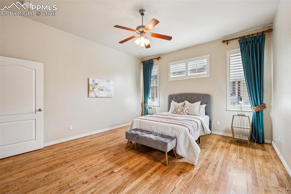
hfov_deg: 100.4
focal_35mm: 15
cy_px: 97
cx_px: 146
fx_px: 121
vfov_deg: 77.3
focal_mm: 15
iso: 100
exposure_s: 1/1.67
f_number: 11
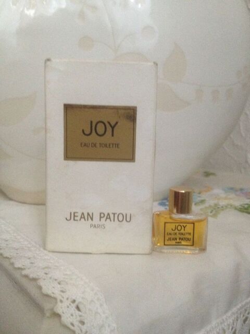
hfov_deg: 40.7
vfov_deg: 52.6
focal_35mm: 35
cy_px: 167
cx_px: 125
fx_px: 337
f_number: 2.4
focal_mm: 4.28
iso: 320
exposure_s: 1/20
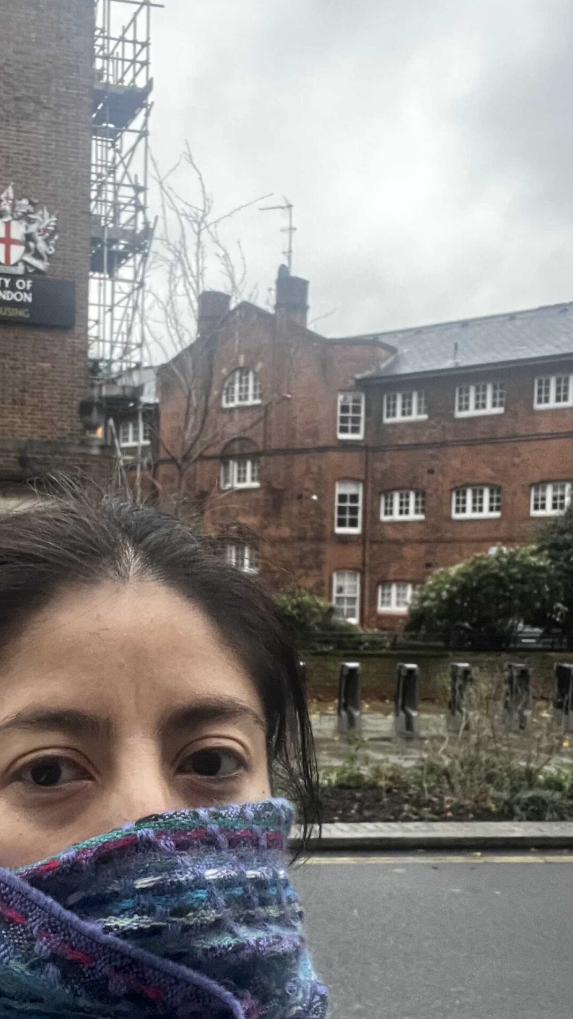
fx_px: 1188
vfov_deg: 46.0
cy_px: 636
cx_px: 145
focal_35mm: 44
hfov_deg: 26.8
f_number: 2.2
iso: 640
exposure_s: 1/30
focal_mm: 2.71
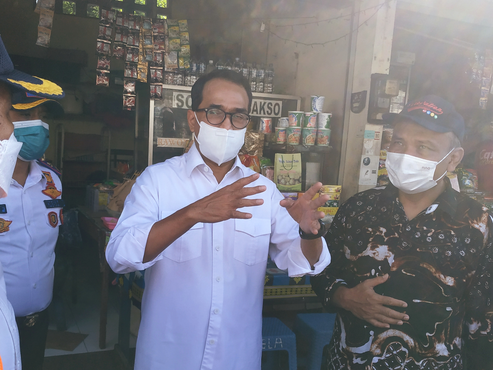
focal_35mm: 24
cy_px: 185
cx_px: 246
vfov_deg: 56.8
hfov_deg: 71.6
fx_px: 342
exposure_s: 1/594
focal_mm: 3.94
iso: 125
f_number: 1.9
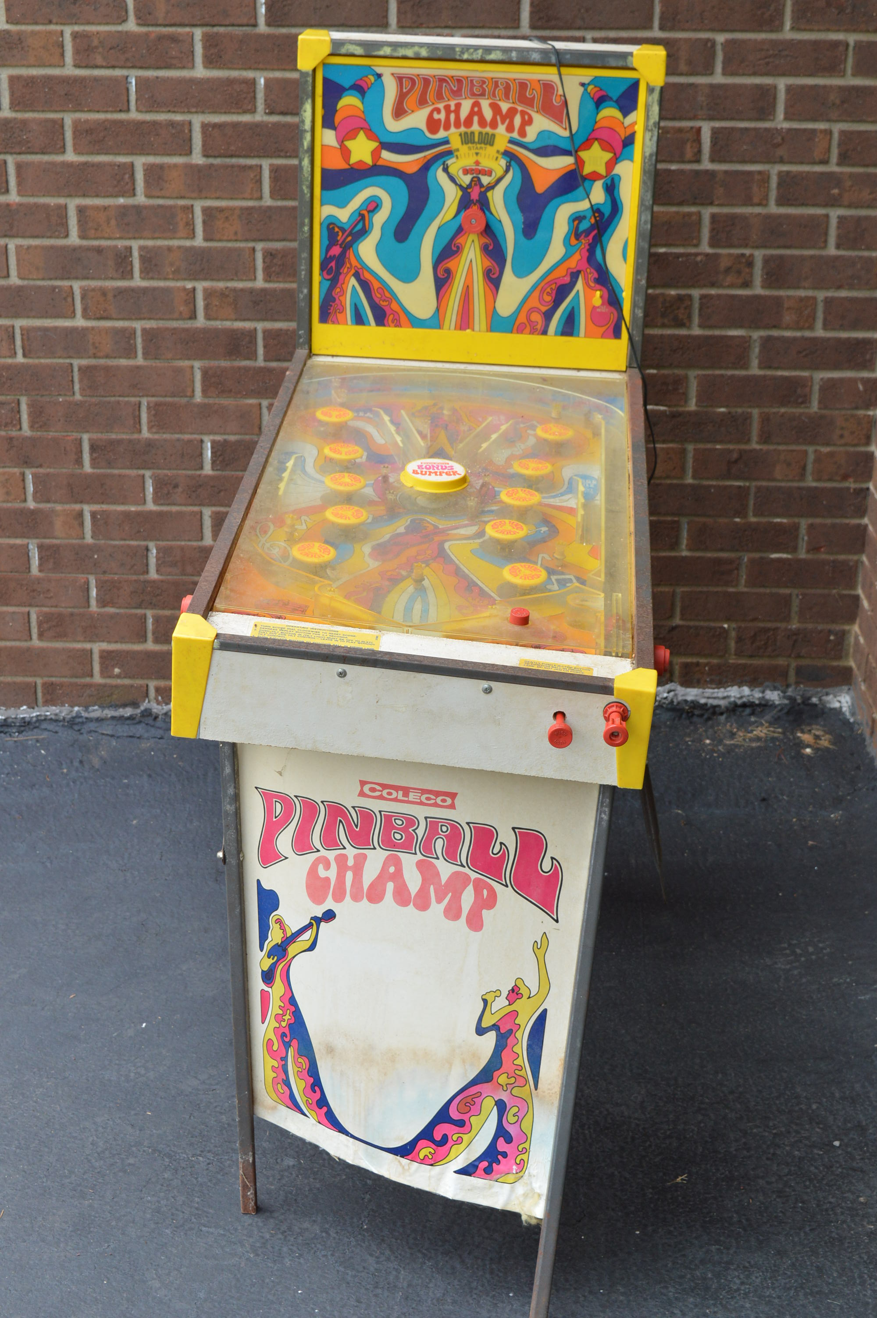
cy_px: 659
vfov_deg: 35.1
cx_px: 438
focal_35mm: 57
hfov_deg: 23.7
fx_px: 2087
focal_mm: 38
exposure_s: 1/400
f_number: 7.1
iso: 400
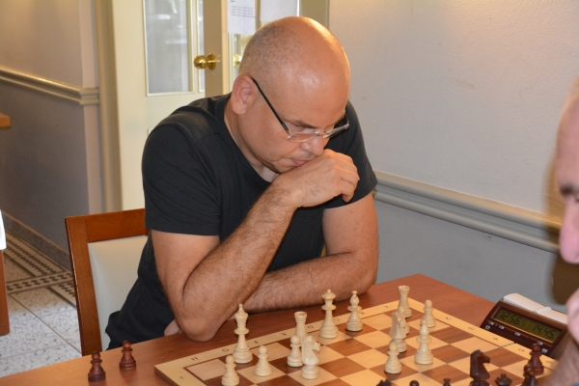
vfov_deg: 23.8
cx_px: 290
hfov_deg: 35.1
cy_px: 193
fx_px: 917
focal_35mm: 57
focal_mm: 38
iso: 3200
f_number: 4.5
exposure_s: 1/60
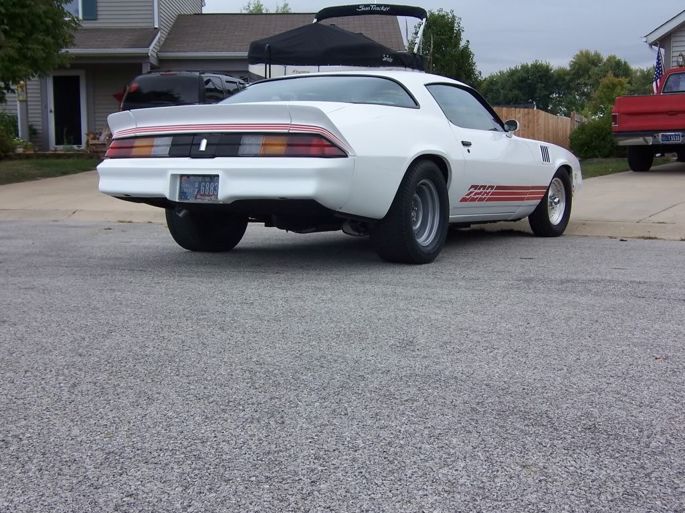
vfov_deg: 29.7
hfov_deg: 38.9
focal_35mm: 49
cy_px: 256
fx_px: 970
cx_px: 342
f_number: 4
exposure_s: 1/180
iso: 80
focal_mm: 8.2
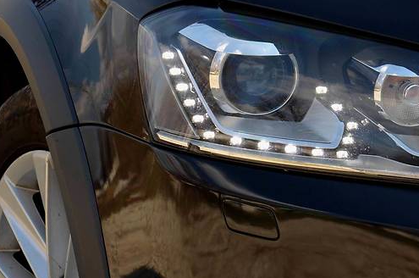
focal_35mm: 218
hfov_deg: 9.5
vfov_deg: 6.3
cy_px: 101
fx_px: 2532
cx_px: 275
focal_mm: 90
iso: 160
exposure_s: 1/250
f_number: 8
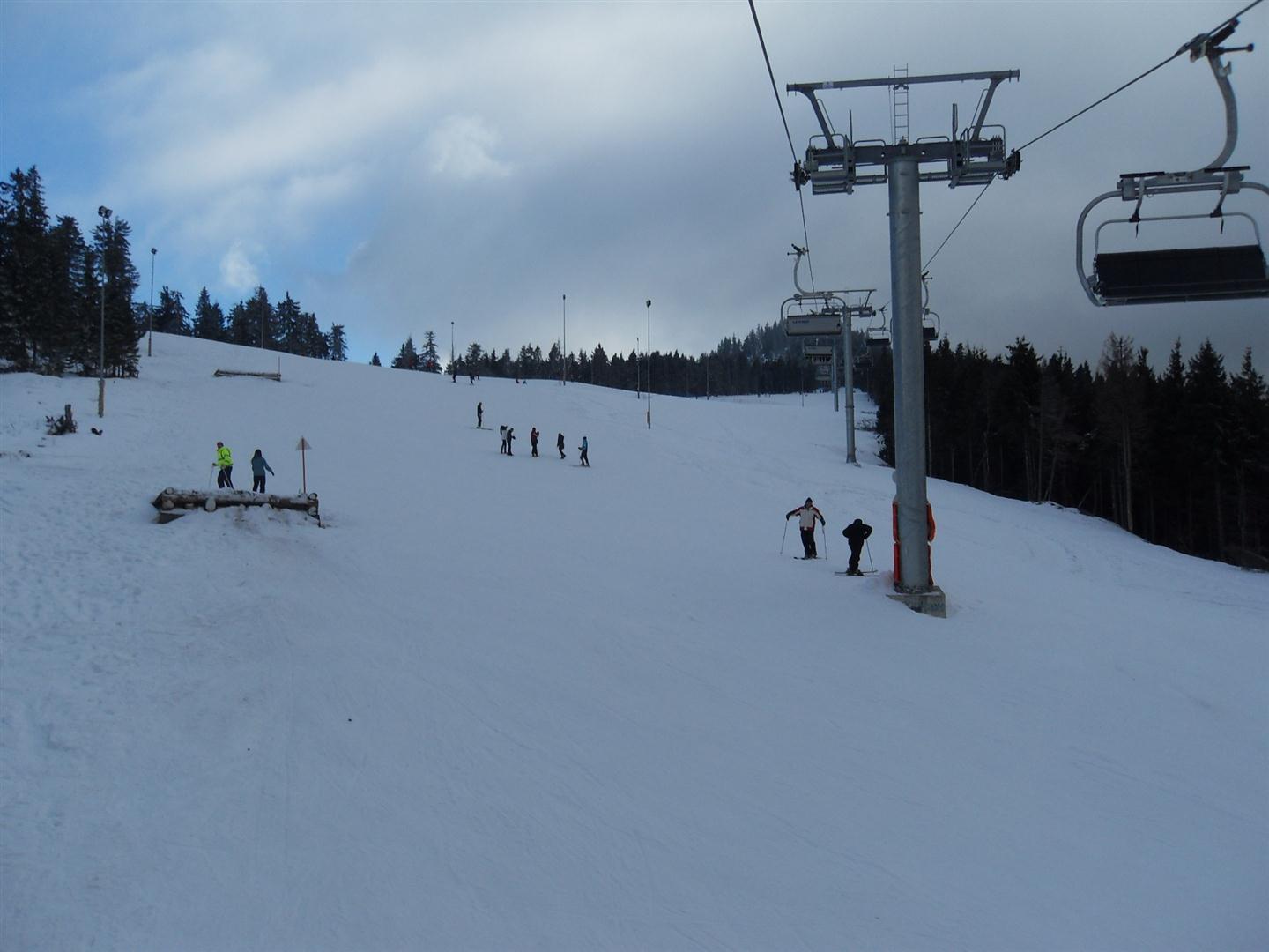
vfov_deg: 40.7
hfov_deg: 52.6
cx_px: 634
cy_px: 476
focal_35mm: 35
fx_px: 1283
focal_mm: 6.3
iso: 80
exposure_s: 1/180
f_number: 8.2
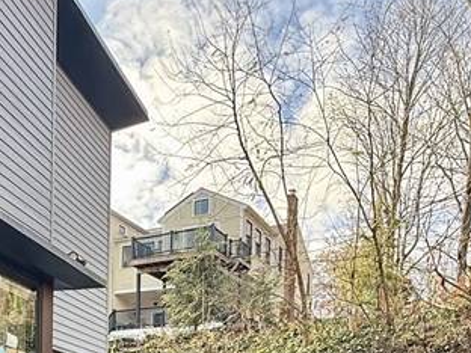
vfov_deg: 26.4
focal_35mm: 46
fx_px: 626
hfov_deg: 40.9
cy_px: 469
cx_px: 168
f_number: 2.2
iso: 64
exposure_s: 1/243
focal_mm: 2.22
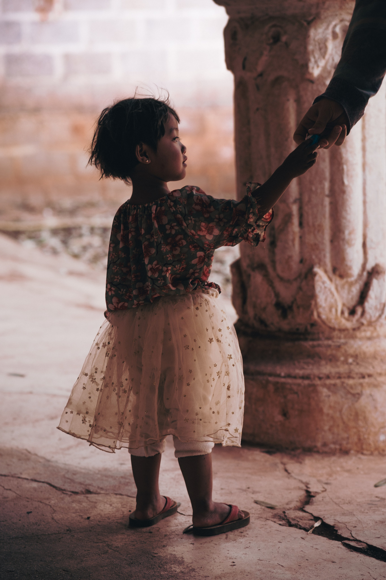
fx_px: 2059
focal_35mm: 128
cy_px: 290
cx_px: 193
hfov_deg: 10.7
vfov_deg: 16.0
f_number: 2.2
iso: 250
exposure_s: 1/250
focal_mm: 85
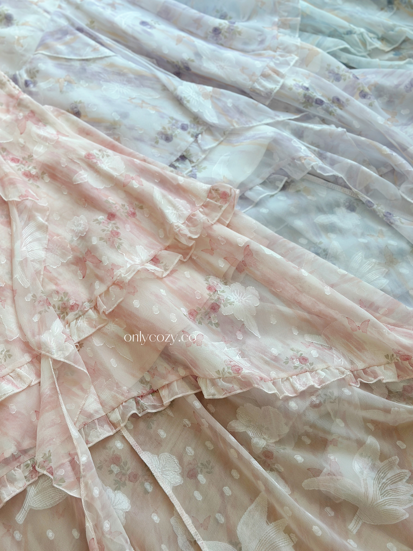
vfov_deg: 39.7
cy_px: 276
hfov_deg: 30.3
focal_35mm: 48
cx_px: 206
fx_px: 764
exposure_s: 1/286
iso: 80
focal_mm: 6.86
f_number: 1.78
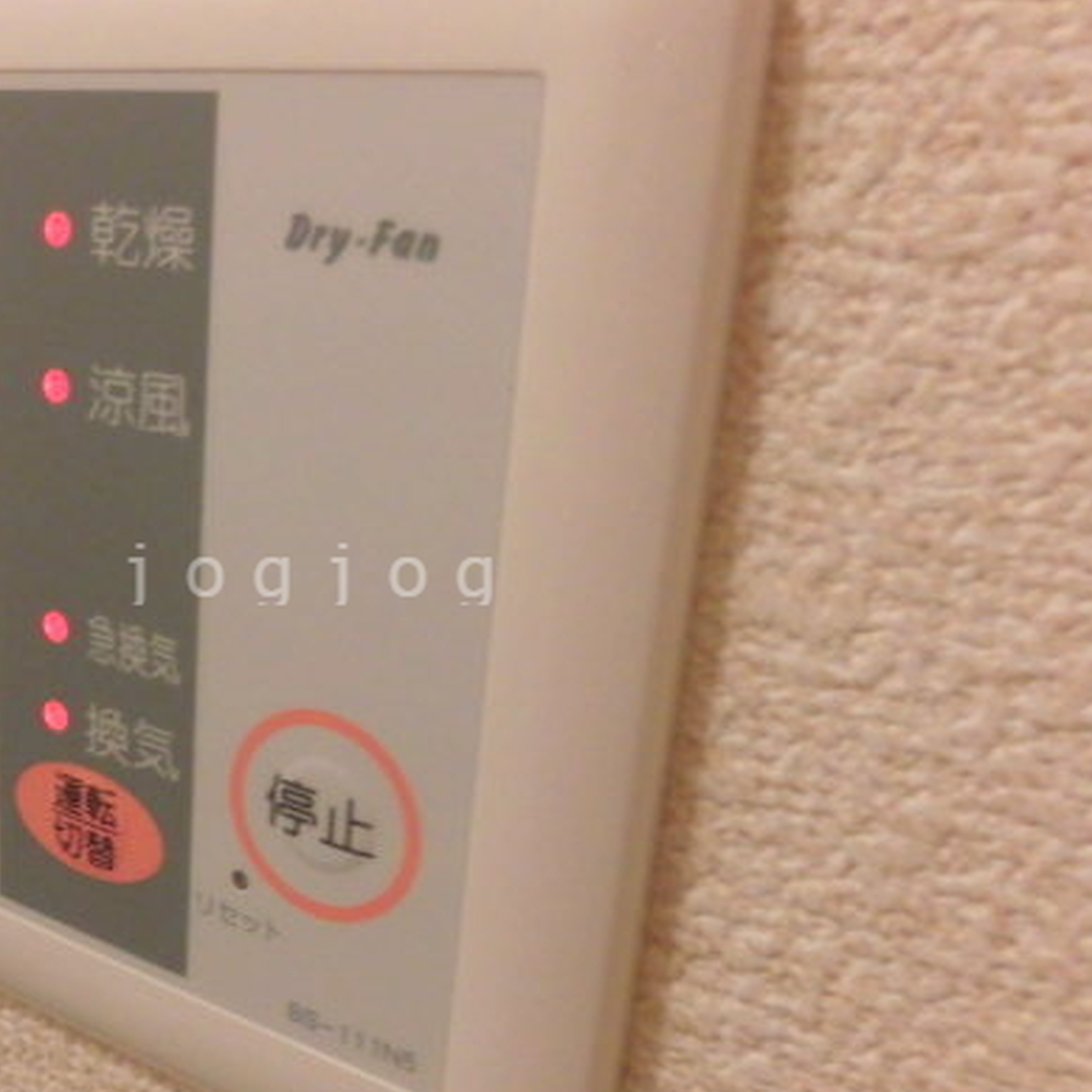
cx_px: 315
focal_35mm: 35
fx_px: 1249
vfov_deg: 47.2
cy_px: 571
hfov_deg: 46.0
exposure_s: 1/50
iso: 200
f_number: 3.1
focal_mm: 4.3
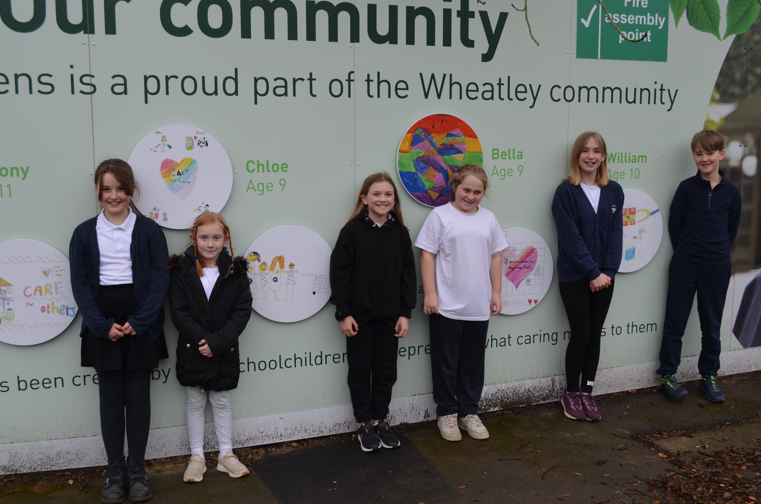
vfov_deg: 34.9
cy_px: 256
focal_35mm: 38
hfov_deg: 50.8
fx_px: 802
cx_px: 387
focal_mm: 24
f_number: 5.6
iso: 280
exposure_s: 1/125
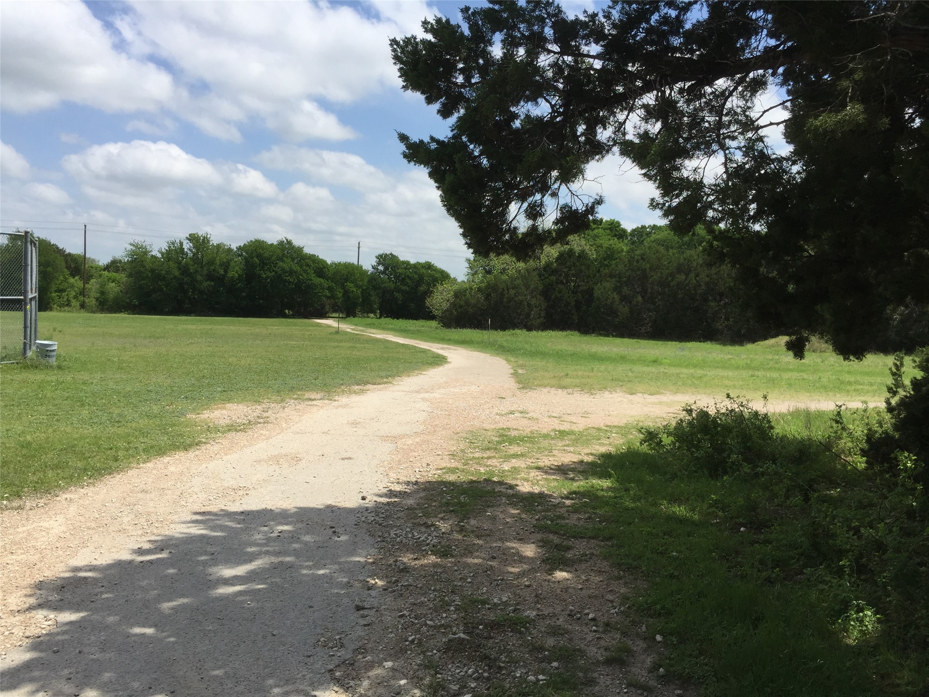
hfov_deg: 61.7
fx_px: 778
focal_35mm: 29
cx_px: 464
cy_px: 348
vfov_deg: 48.2
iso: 32
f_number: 2.2
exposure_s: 1/2825
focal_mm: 4.15
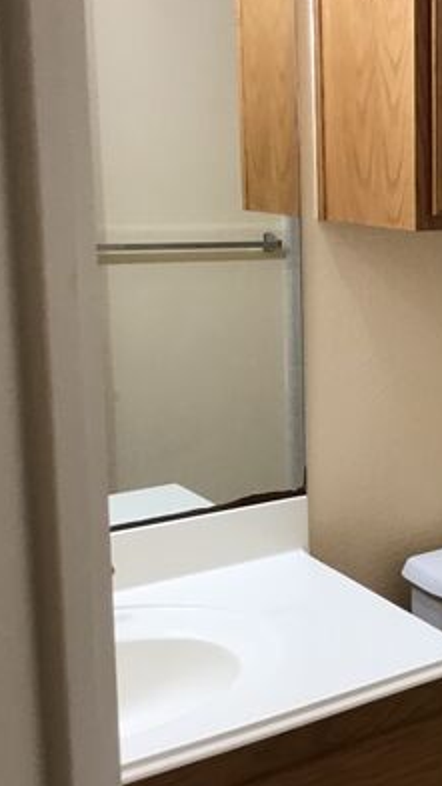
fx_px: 1146
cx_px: 564
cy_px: 370
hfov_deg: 20.1
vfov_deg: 37.8
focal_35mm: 55
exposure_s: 1/30
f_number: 2.4
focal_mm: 3.3
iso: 80
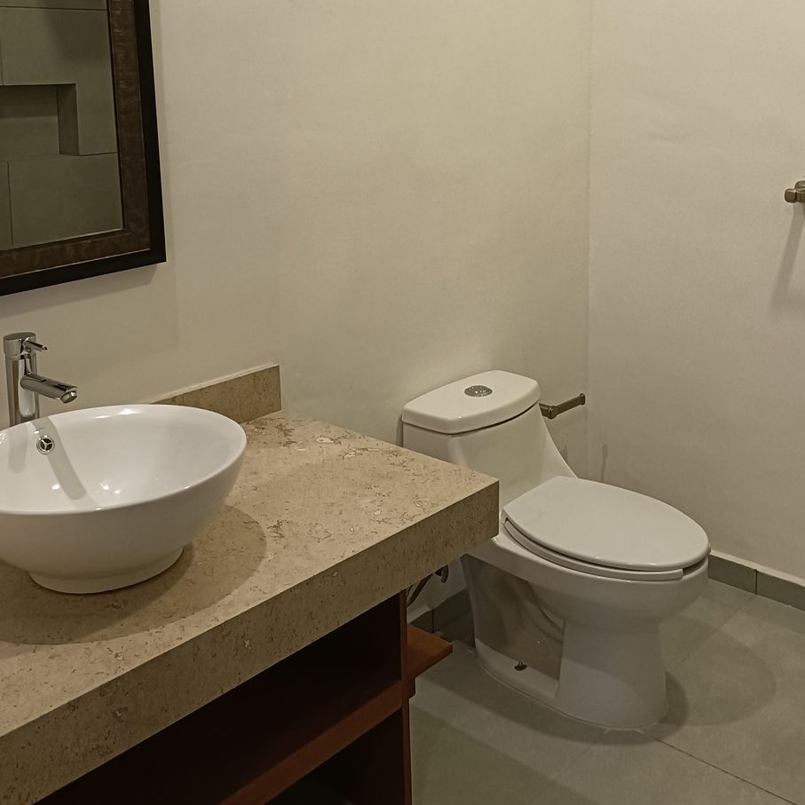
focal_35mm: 39
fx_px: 1026
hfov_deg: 42.6
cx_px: 483
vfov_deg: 41.5
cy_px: 200
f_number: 1.7
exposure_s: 1/50
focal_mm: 4.7
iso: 640
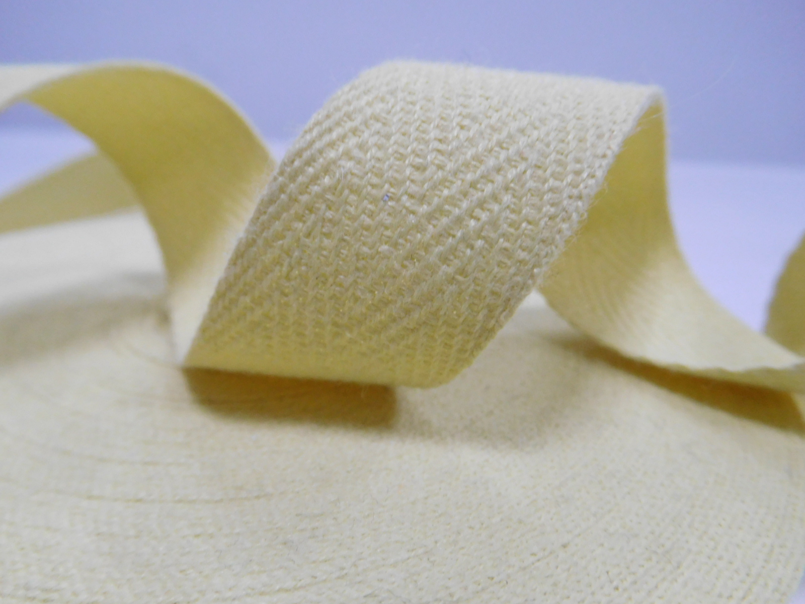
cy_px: 302
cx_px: 402
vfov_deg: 54.9
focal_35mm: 25
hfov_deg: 69.4
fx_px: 581
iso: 400
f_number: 3.4
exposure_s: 1/20
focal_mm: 4.5
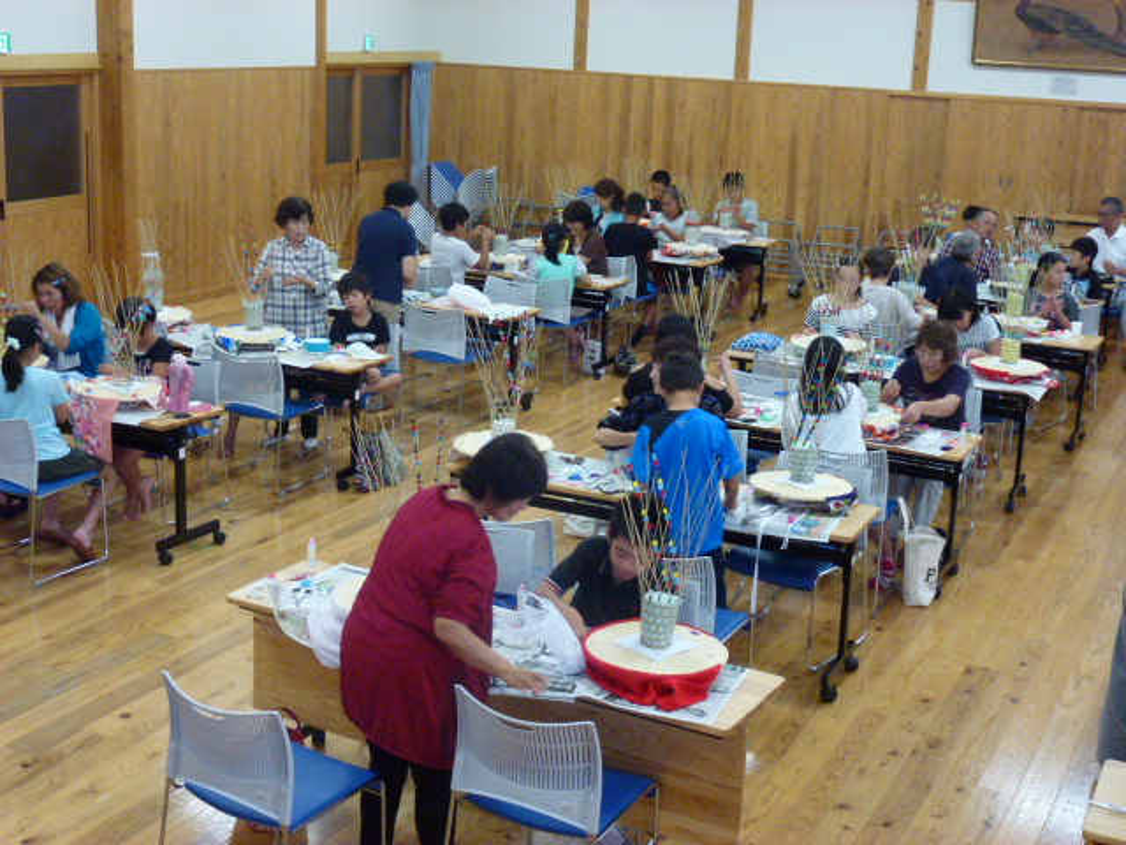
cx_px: 563
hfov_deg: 38.9
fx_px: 1594
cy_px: 422
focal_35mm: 49
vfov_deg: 29.7
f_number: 4.1
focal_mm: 8.7
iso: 640
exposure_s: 1/60
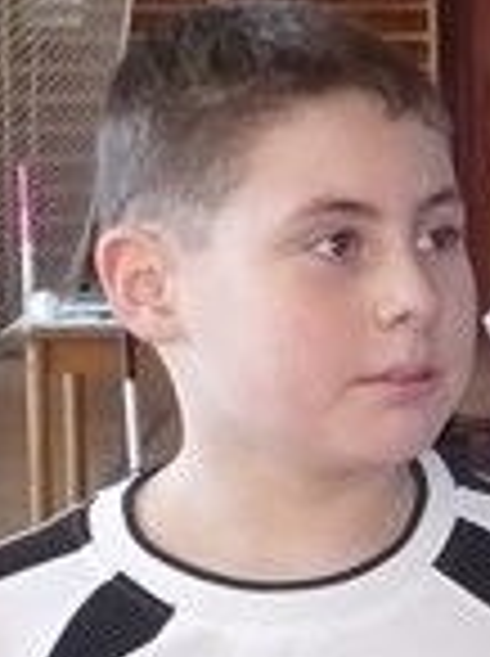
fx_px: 5603
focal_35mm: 296
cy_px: 698
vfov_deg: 6.7
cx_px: 652
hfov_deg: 5.0
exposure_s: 1/30
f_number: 3.9
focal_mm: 10.9
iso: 400
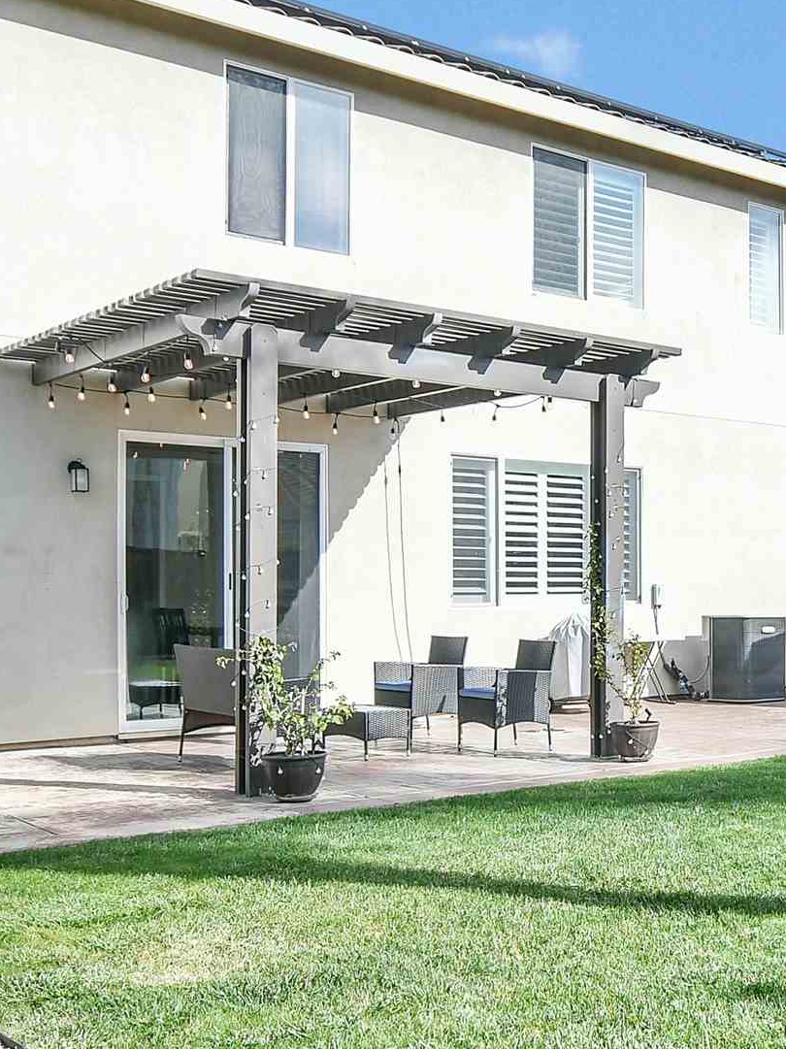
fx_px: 1242
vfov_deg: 45.7
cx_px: 789
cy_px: 568
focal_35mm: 41
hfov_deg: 32.3
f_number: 4.5
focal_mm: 10
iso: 200
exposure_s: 1/500
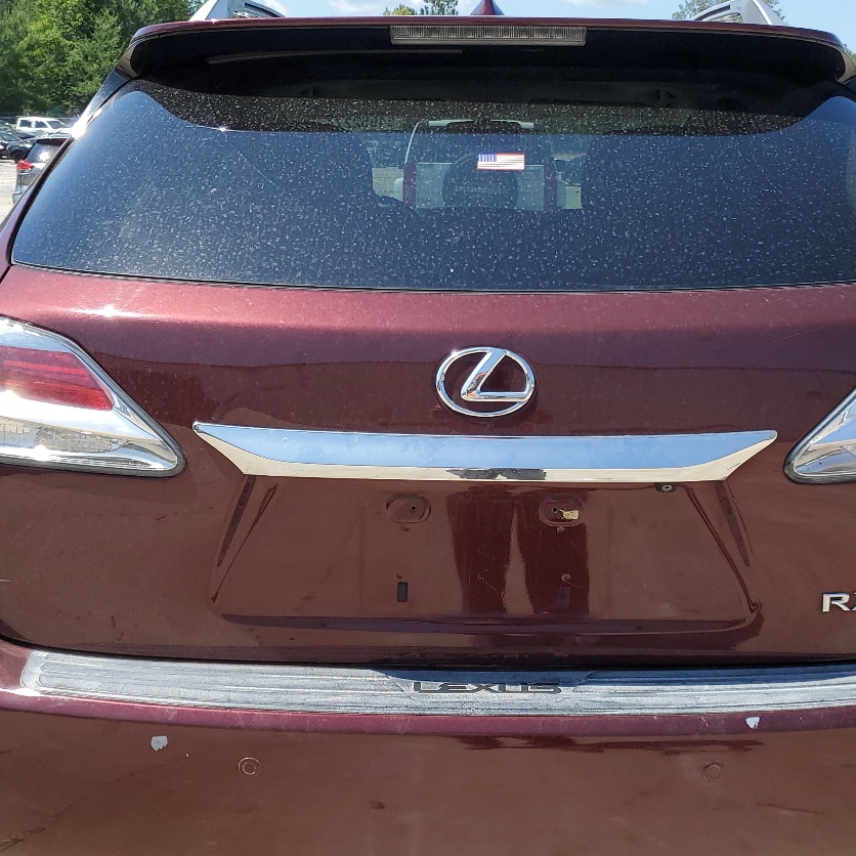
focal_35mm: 44
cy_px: 431
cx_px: 497
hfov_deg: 38.2
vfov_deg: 38.3
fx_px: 1231
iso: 50
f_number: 1.5
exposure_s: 1/2500
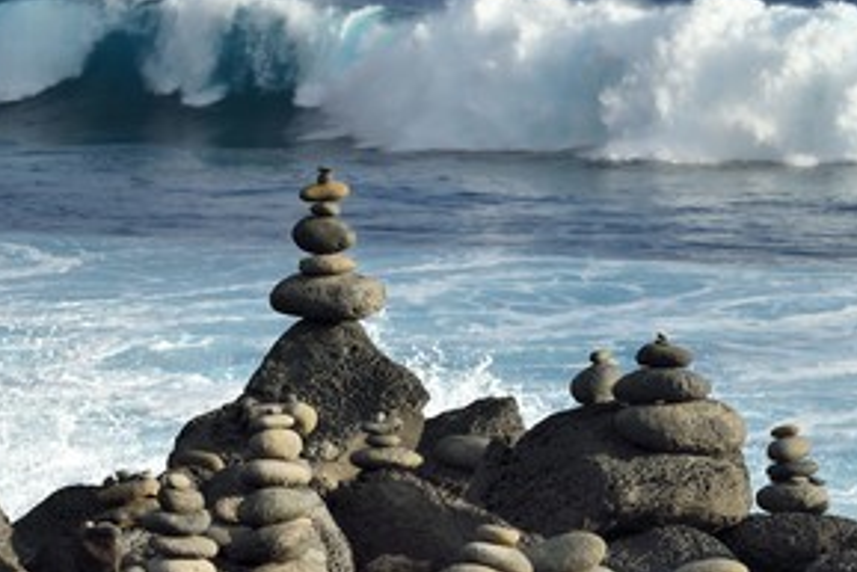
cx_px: 302
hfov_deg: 10.9
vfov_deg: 7.3
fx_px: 4501
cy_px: 279
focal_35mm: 189
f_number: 13
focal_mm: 130
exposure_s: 1/250
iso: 200
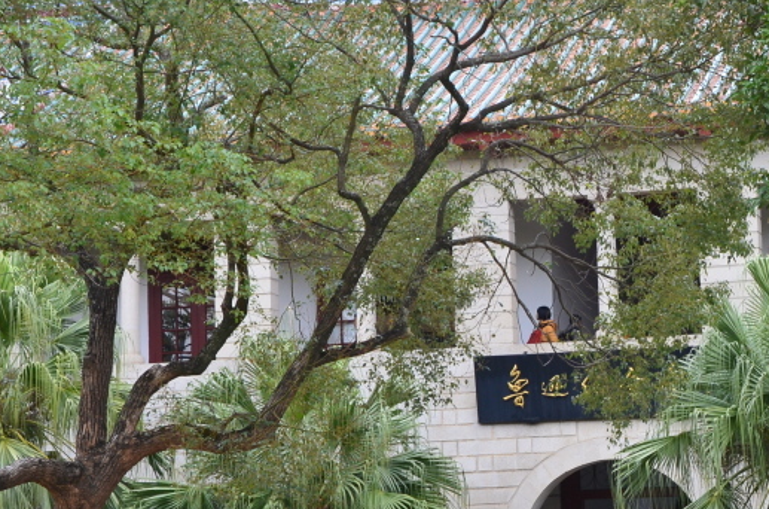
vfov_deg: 13.1
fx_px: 2216
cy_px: 348
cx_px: 654
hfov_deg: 19.4
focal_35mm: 104
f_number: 9
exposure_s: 1/125
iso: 320
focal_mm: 35
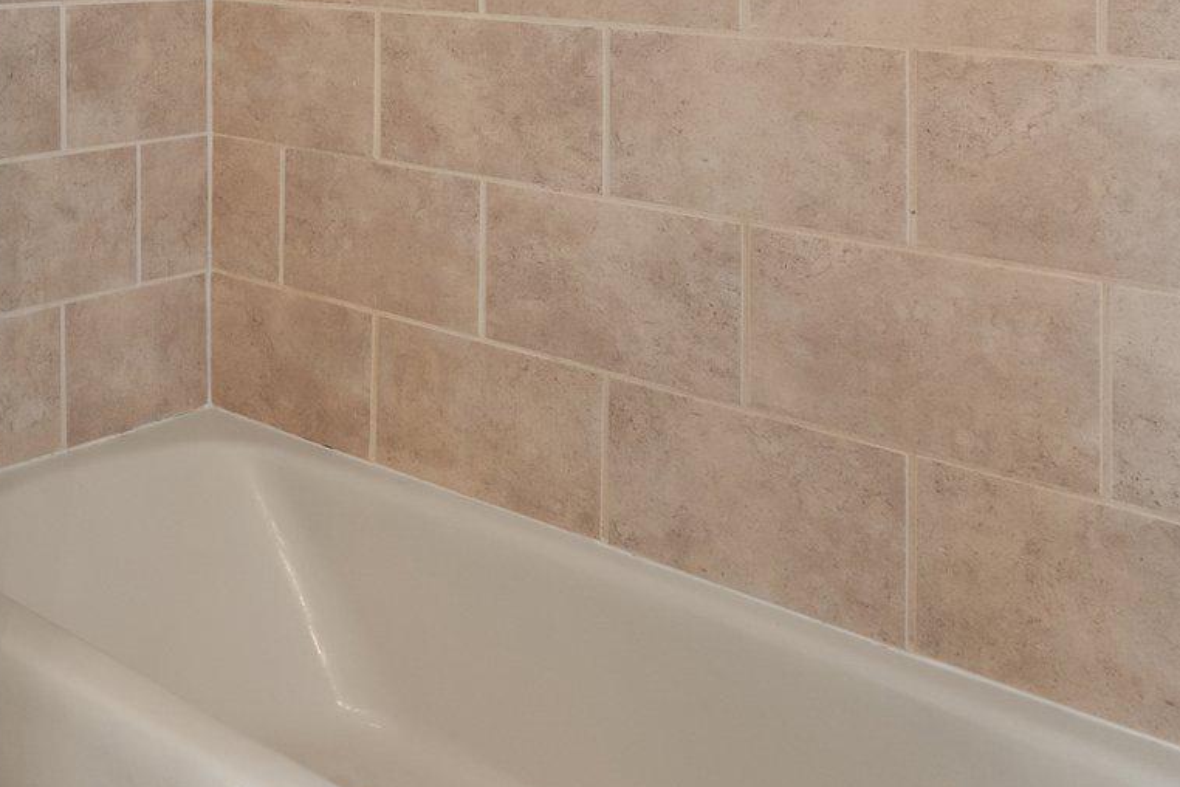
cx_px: -147
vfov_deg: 28.4
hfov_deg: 37.3
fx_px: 1409
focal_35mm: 43
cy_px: -72
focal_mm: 16
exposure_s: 1/13
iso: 500
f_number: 8
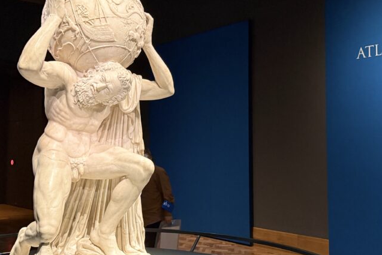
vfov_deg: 28.7
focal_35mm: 47
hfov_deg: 41.8
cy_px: 125
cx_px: 167
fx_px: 499
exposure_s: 1/40
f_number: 1.78
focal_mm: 6.76
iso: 800
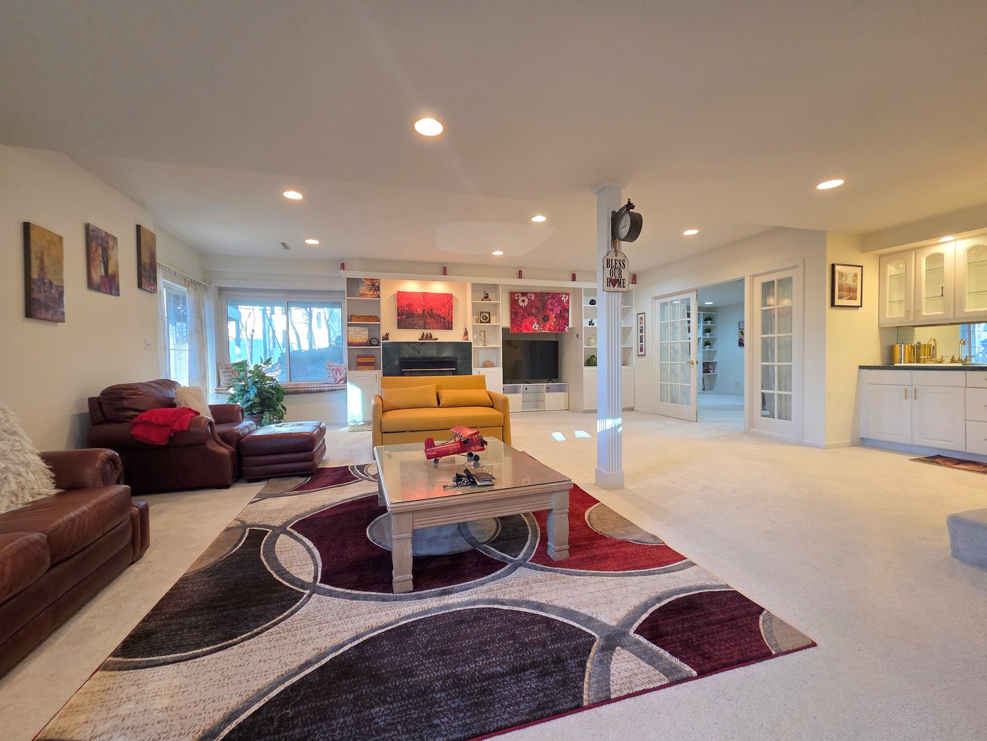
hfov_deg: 106.2
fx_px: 371
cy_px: 370
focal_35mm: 13
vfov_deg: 89.9
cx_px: 494
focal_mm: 2.2
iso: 200
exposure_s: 1/60
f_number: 2.2
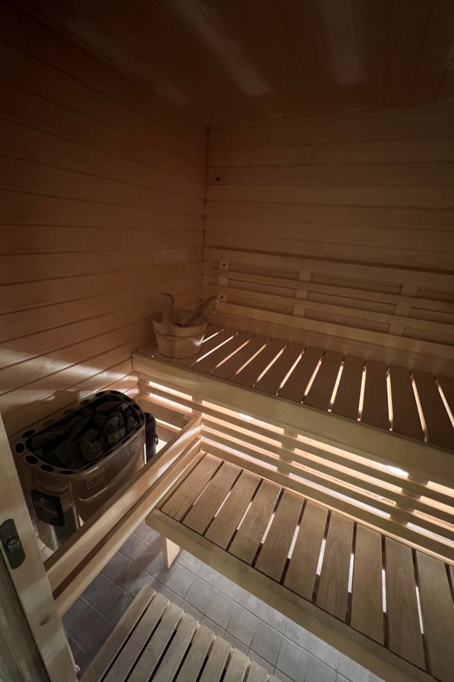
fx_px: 265
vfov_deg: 104.3
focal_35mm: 14
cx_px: 222
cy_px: 347
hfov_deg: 81.2
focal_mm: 1.57
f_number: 1.8
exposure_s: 1/50
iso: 500
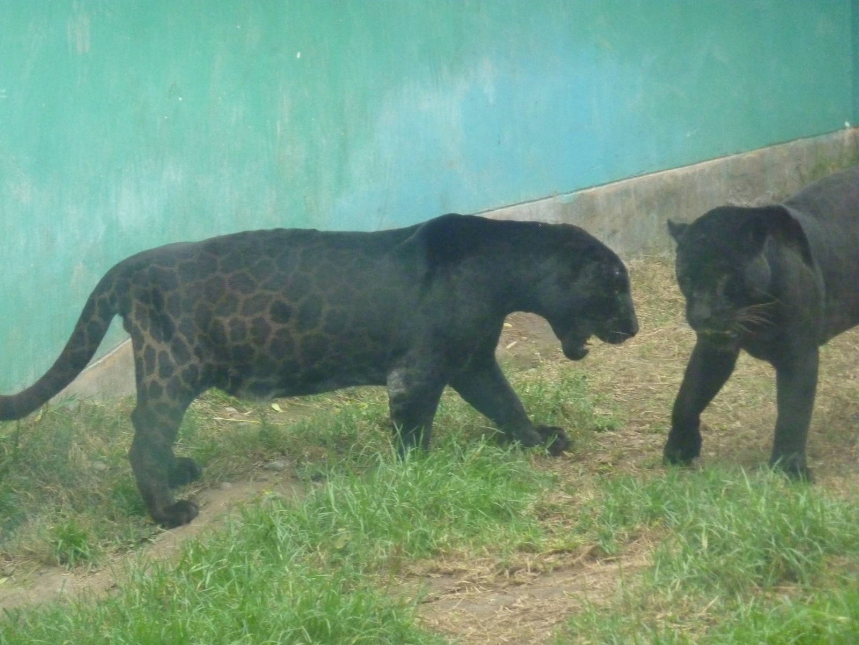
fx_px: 6005
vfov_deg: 6.1
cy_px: 322
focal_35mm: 242
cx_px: 430
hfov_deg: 8.2
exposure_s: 1/160
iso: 800
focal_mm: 39.7
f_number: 4.7
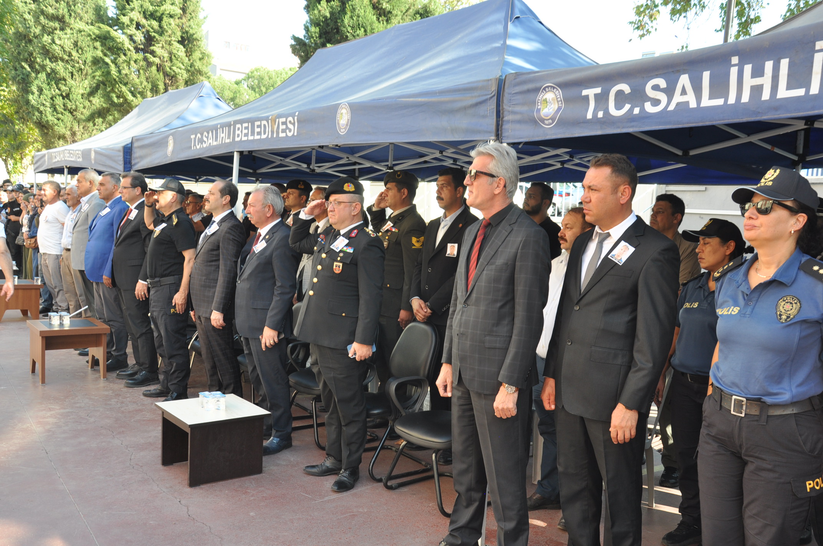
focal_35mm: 33
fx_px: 753
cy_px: 273
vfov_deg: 39.9
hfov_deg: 57.3
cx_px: 412
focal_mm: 22
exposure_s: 1/60
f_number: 8
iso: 200
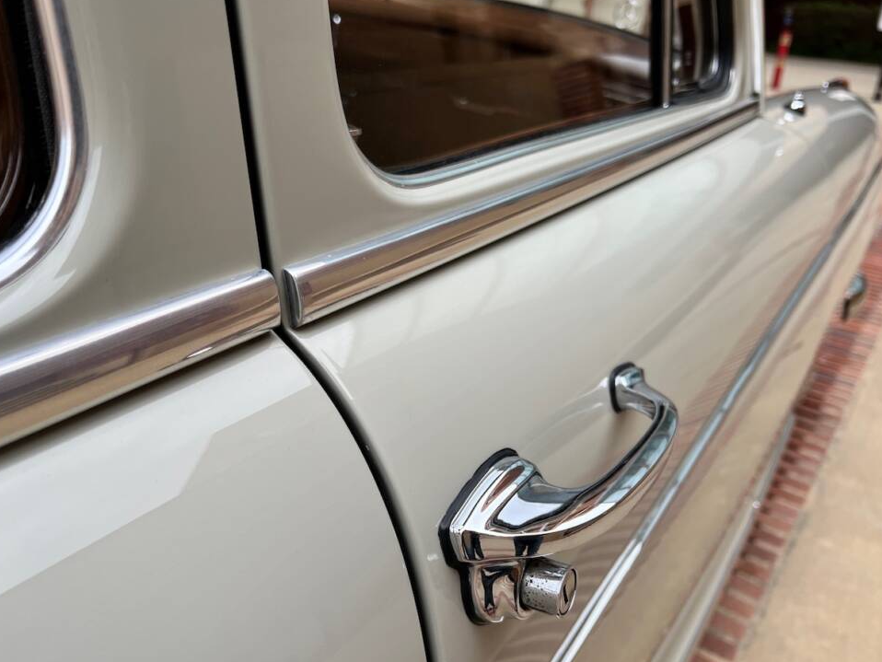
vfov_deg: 49.7
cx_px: 419
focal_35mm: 28
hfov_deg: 63.4
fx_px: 714
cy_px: 350
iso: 50
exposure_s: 1/696
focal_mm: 5.7
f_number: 1.5
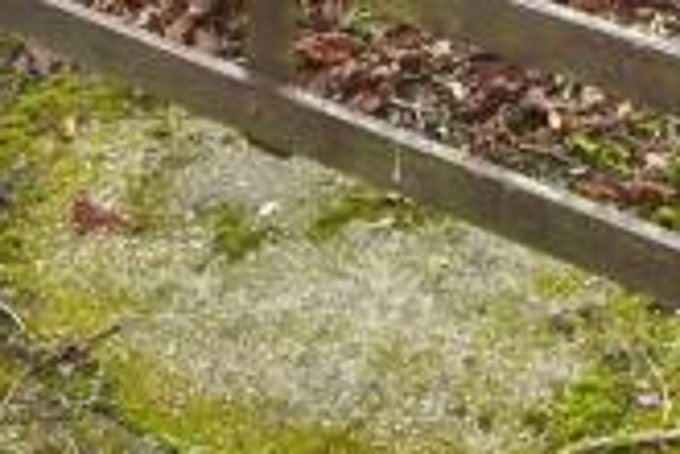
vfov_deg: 10.5
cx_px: 618
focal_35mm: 93
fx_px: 1757
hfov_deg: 21.4
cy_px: -902
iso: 1000
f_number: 8
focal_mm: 15
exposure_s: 1/400
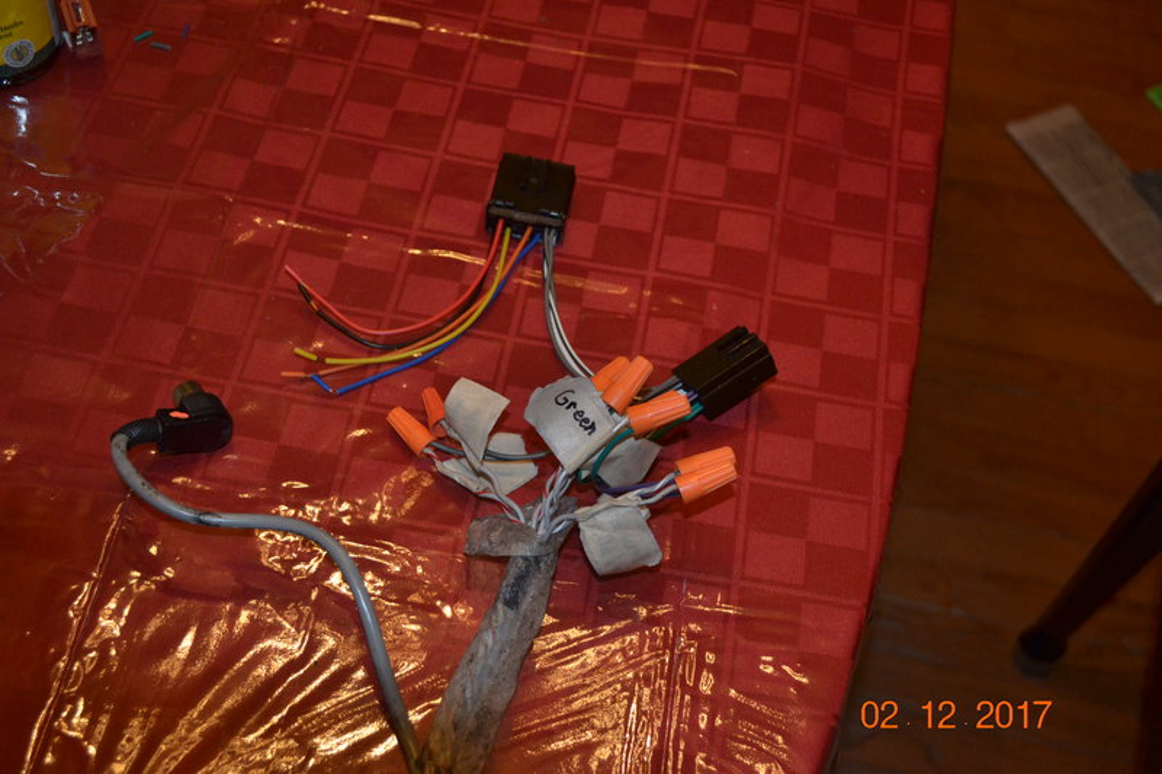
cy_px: 387
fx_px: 1549
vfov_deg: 28.1
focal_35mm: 48
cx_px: 581
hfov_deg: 41.1
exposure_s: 1/30
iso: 800
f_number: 4.8
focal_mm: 32
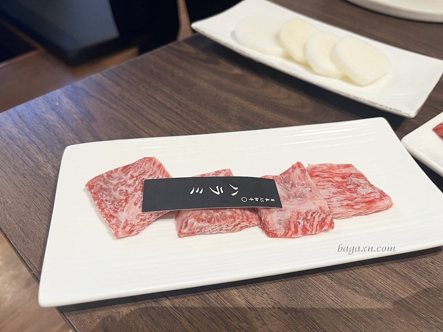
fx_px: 333
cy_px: 166
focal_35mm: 26
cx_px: 222
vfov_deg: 53.1
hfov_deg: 67.3
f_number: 1.6
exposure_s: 1/60
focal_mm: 5.1
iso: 100
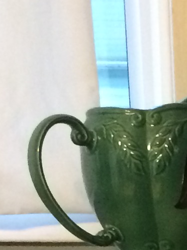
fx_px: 1376
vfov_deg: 9.6
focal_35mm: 191
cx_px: 398
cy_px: 511
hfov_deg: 7.4
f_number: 2.2
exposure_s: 1/24
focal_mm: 4.15
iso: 320
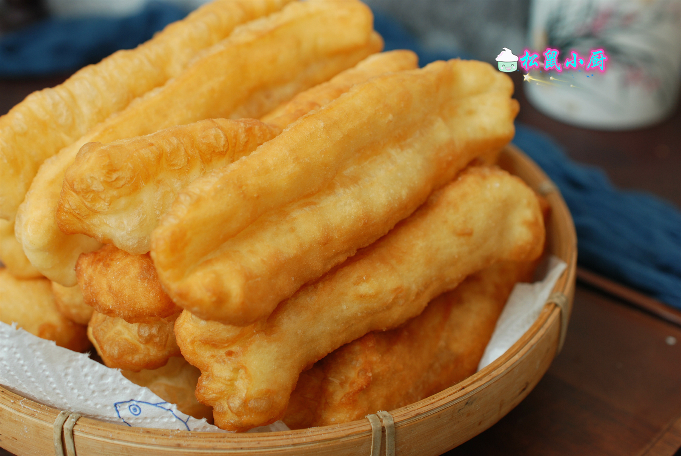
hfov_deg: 33.4
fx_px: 1136
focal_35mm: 60
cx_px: 340
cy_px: 228
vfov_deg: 22.7
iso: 100
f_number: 5.6
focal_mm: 40
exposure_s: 1/10
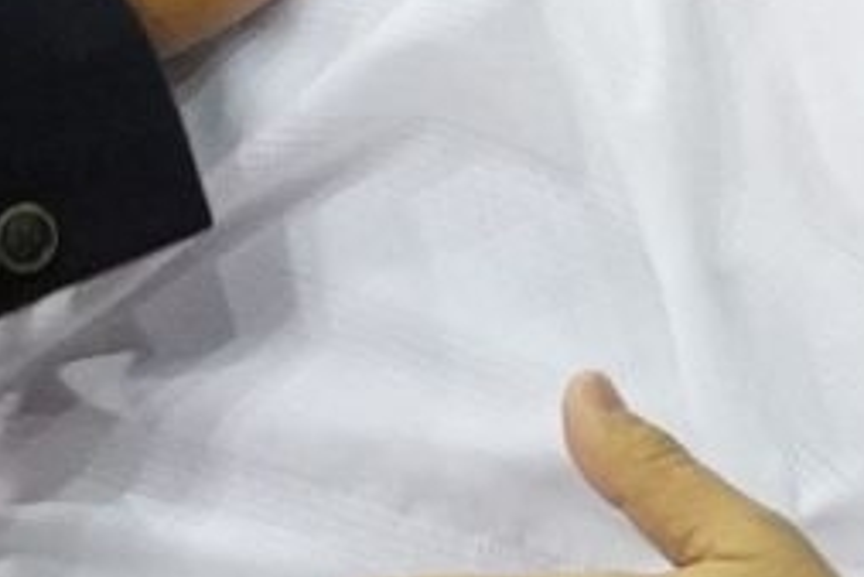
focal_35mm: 1694
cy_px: -20
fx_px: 40678
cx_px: 488
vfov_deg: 0.8
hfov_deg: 1.2
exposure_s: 1/250
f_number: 2.8
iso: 6400
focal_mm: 159
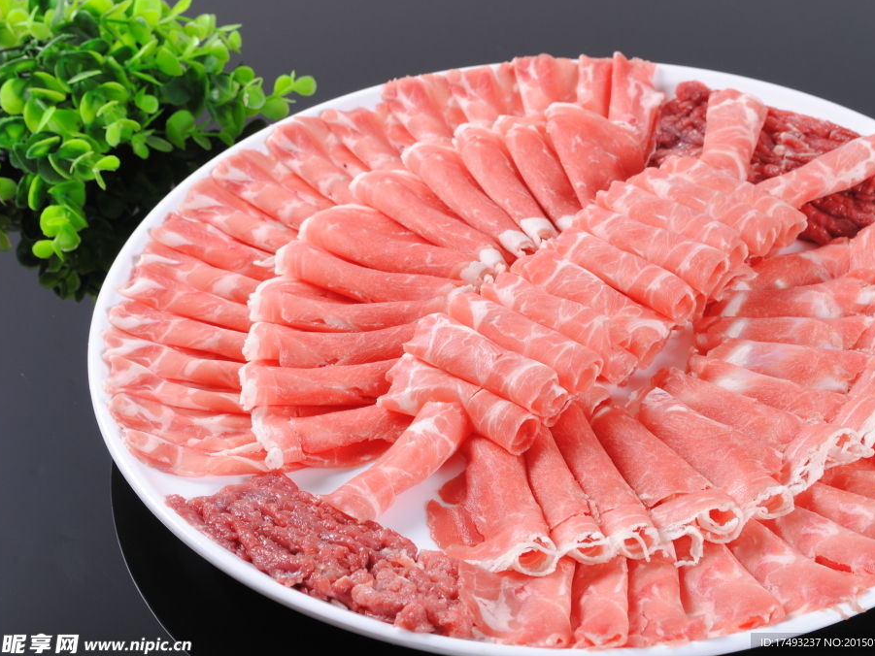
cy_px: 329
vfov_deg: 18.0
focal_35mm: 82
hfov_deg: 23.8
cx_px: 484
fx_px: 2073
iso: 100
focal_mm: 50
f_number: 11
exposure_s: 1/125
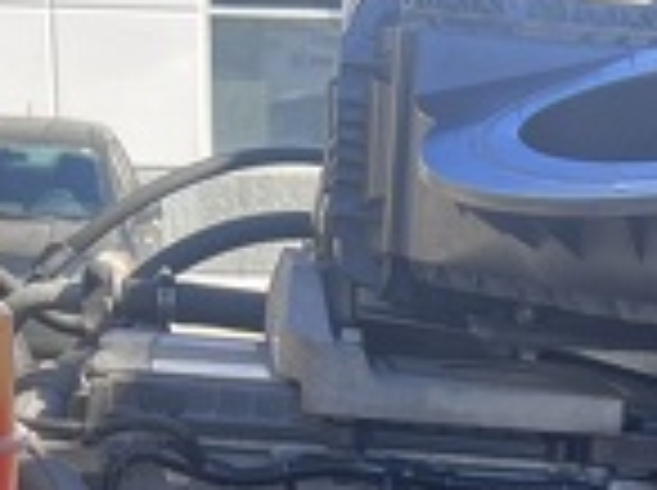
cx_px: 423
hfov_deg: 18.4
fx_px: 2027
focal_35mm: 107
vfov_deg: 12.3
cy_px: 953
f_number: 1.5
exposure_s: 1/604
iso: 50
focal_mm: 5.7
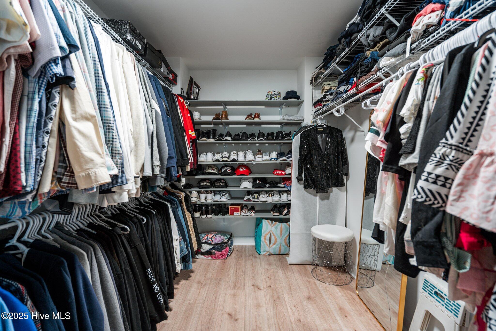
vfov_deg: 73.7
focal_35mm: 16
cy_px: 166
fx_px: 220
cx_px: 248
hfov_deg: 96.7
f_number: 4
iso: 320
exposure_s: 1/6
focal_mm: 16
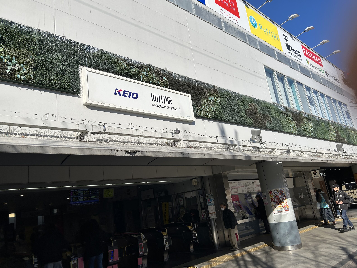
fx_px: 268
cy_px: 134
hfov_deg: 67.3
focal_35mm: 26
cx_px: 178
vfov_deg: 53.1
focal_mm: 5.7
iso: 50
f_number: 1.5
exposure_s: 1/5319
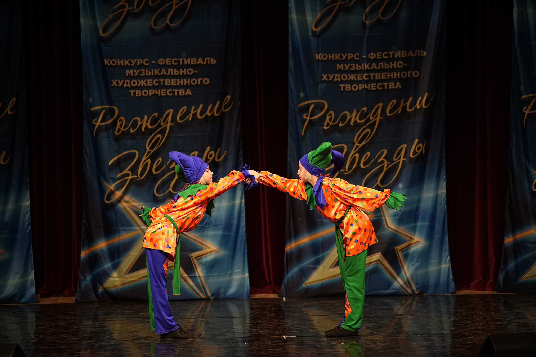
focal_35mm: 180
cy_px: 178
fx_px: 2680
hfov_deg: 11.4
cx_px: 268
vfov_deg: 7.6
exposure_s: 1/400
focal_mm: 180
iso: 1600
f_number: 2.8
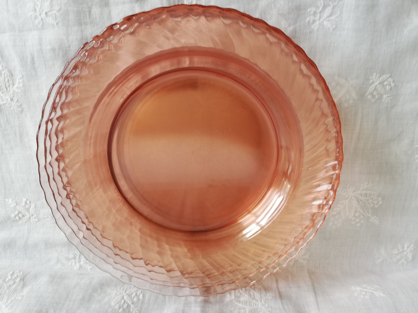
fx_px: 314
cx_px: 209
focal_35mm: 26
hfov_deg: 67.3
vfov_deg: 53.1
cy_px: 156
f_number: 2.2
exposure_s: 1/50
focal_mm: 3.81
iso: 64
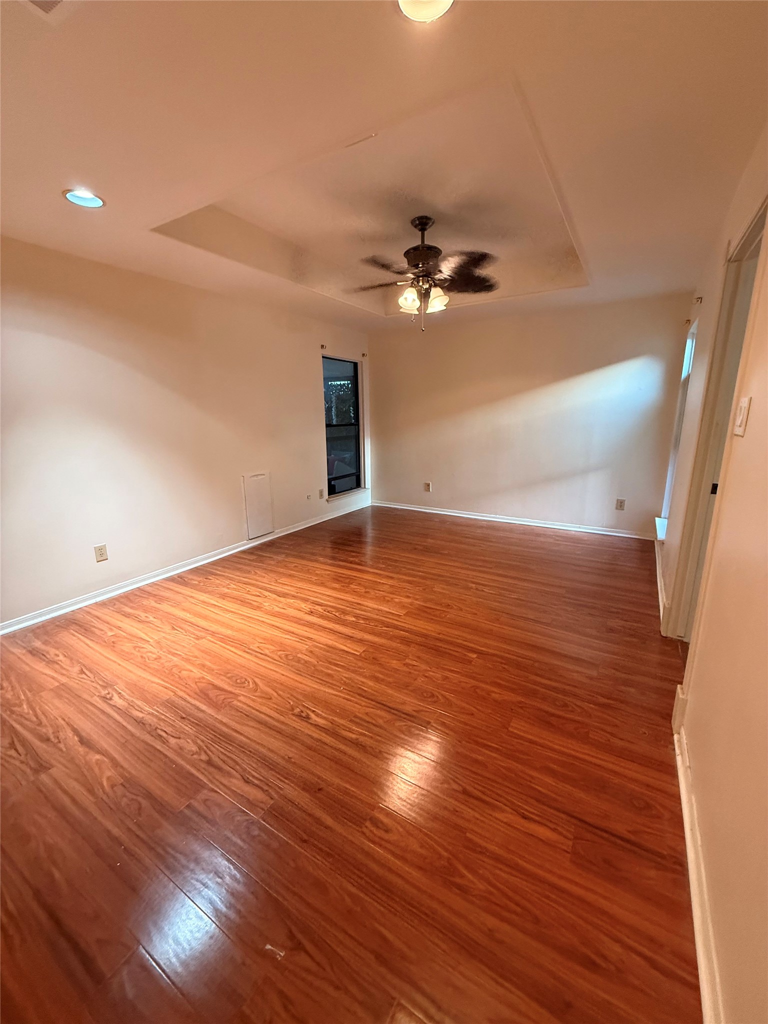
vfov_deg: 102.1
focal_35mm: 14
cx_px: 384
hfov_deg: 85.7
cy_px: 512
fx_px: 414
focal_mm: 2.22
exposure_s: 1/60
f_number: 2.2
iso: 640
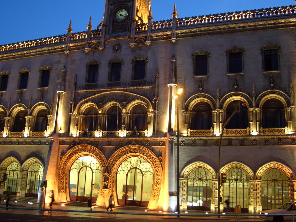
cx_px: 140
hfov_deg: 45.8
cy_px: 103
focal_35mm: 41
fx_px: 350
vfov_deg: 35.1
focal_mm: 5.8
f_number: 2.6
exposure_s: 1/8
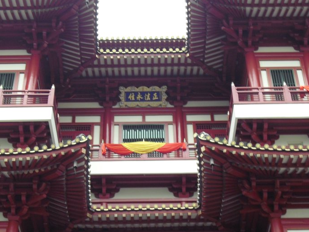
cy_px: 132
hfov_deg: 25.6
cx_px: 136
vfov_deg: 19.4
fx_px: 678
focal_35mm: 76
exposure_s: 1/60
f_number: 3.8
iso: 200
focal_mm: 10.7
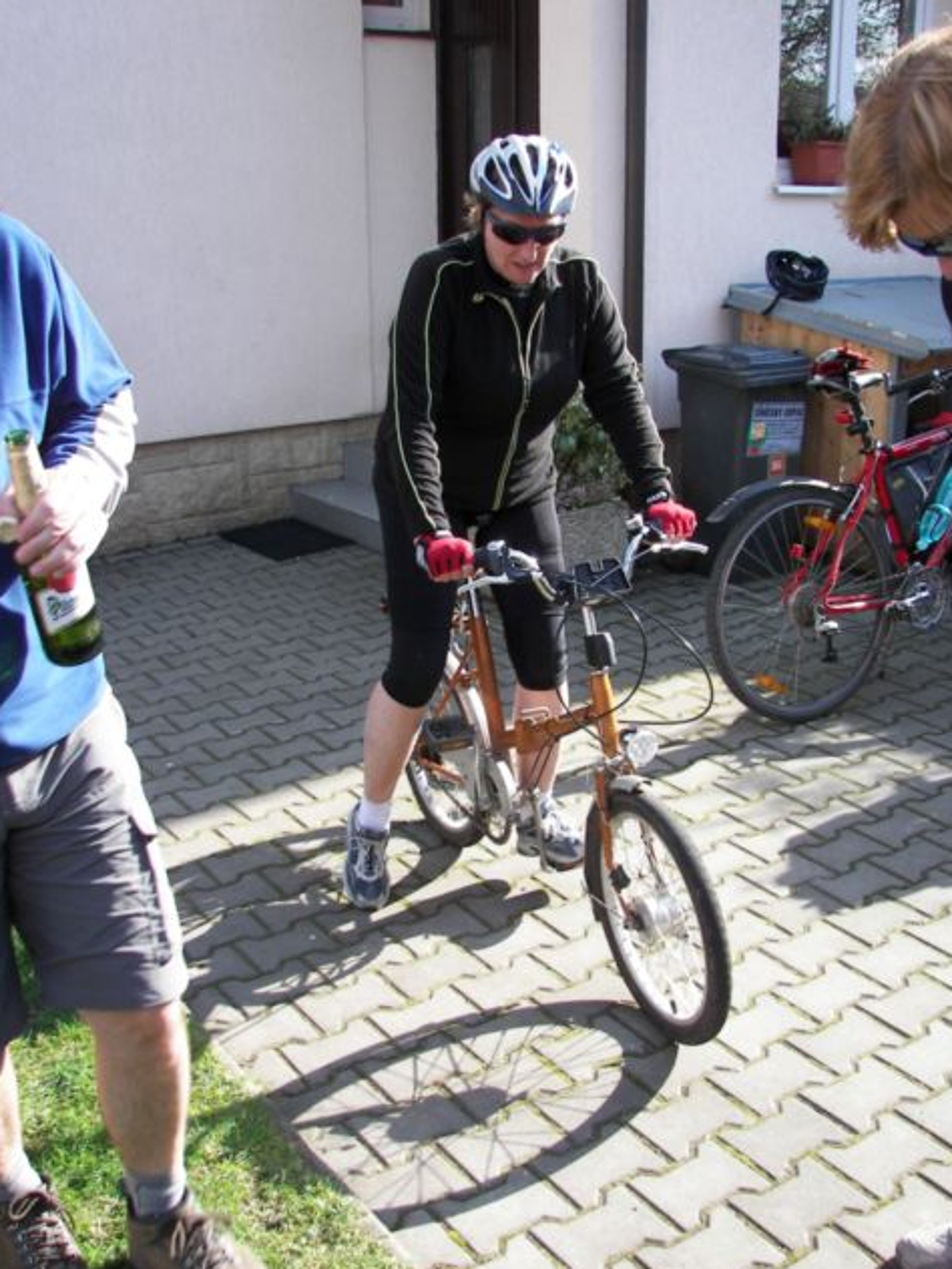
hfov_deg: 38.7
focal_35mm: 37
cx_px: 483
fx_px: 1357
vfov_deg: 50.1
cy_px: 647
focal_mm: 6
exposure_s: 1/160
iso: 50
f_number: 2.8
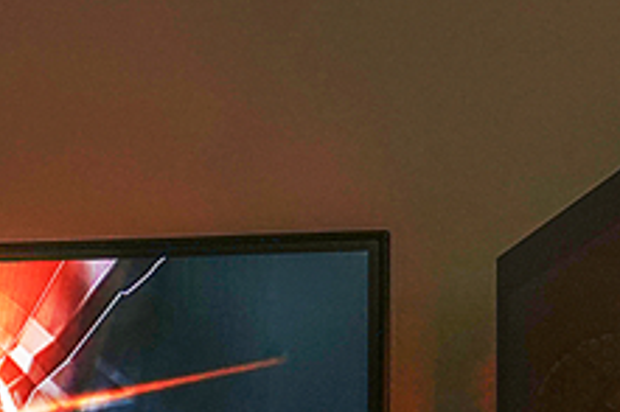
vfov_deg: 10.4
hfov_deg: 16.2
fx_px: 2134
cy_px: 744
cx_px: -6
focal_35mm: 124
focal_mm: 28
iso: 400
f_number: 4.5
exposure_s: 1/13
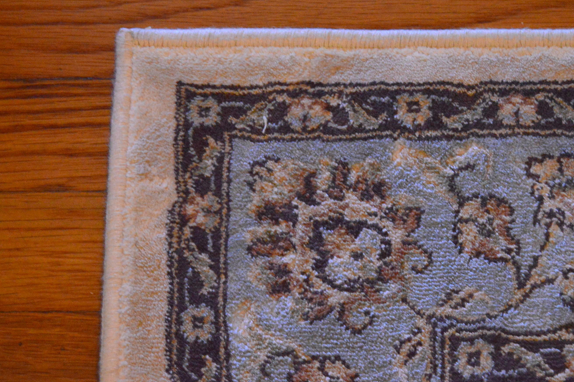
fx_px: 1507
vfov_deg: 14.4
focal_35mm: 95
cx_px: 318
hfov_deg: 21.6
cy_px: 179
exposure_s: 1/60
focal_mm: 55
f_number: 5.6
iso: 3200
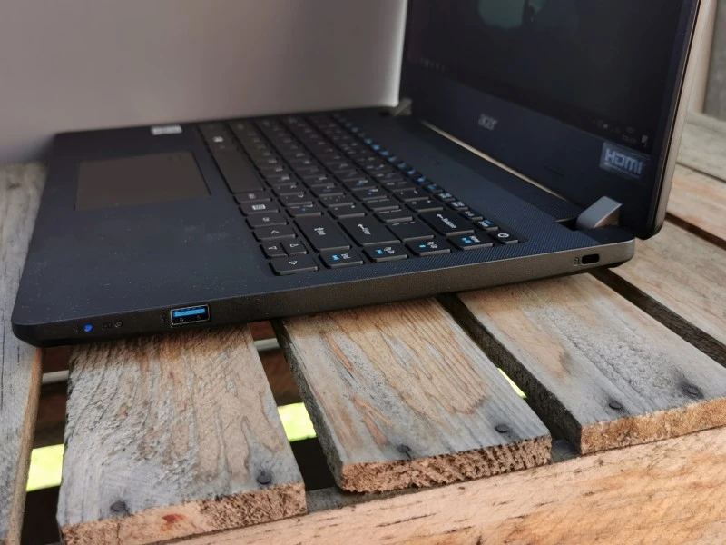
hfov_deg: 46.8
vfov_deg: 36.0
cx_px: 363
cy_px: 272
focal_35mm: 40
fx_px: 839
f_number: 1.6
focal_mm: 5.56
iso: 50
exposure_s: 1/293
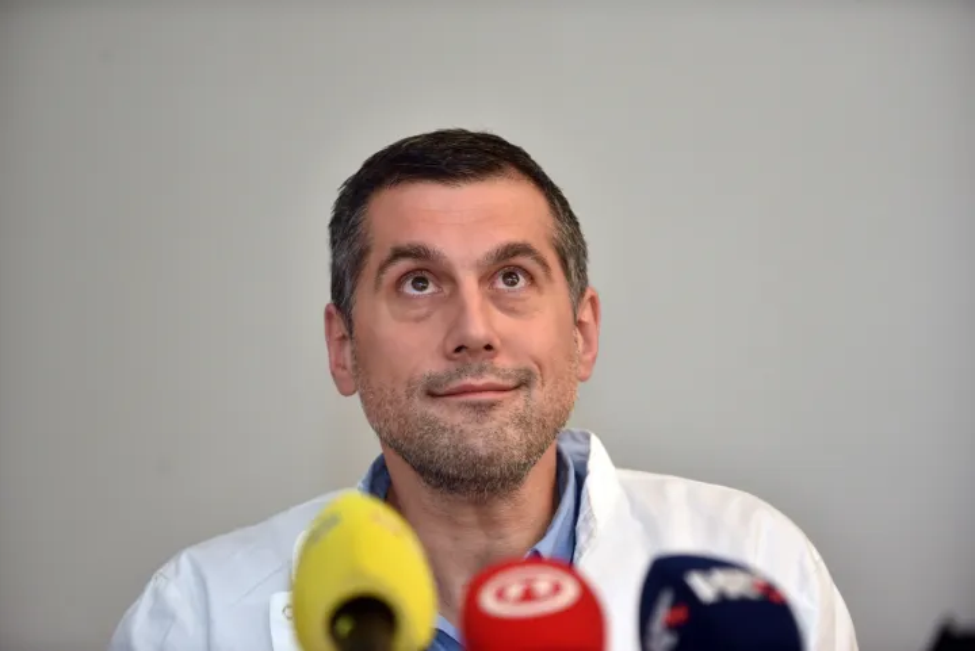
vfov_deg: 6.9
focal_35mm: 200
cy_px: 326
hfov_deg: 10.3
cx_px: 488
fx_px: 5420
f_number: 3.5
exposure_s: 1/160
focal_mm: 200
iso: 800
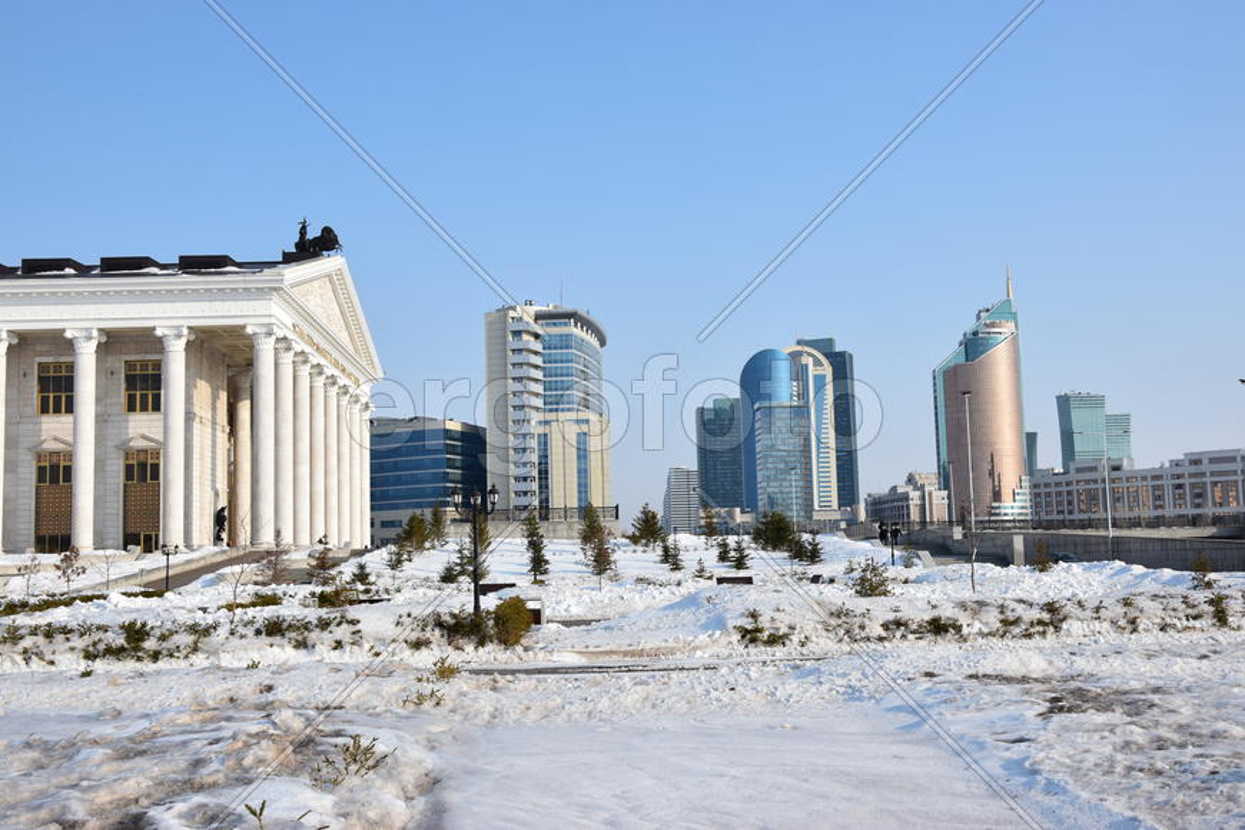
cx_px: 622
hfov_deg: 51.3
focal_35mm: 38
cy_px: 415
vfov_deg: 35.5
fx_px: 1297
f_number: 9
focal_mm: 25
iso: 100
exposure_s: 1/250
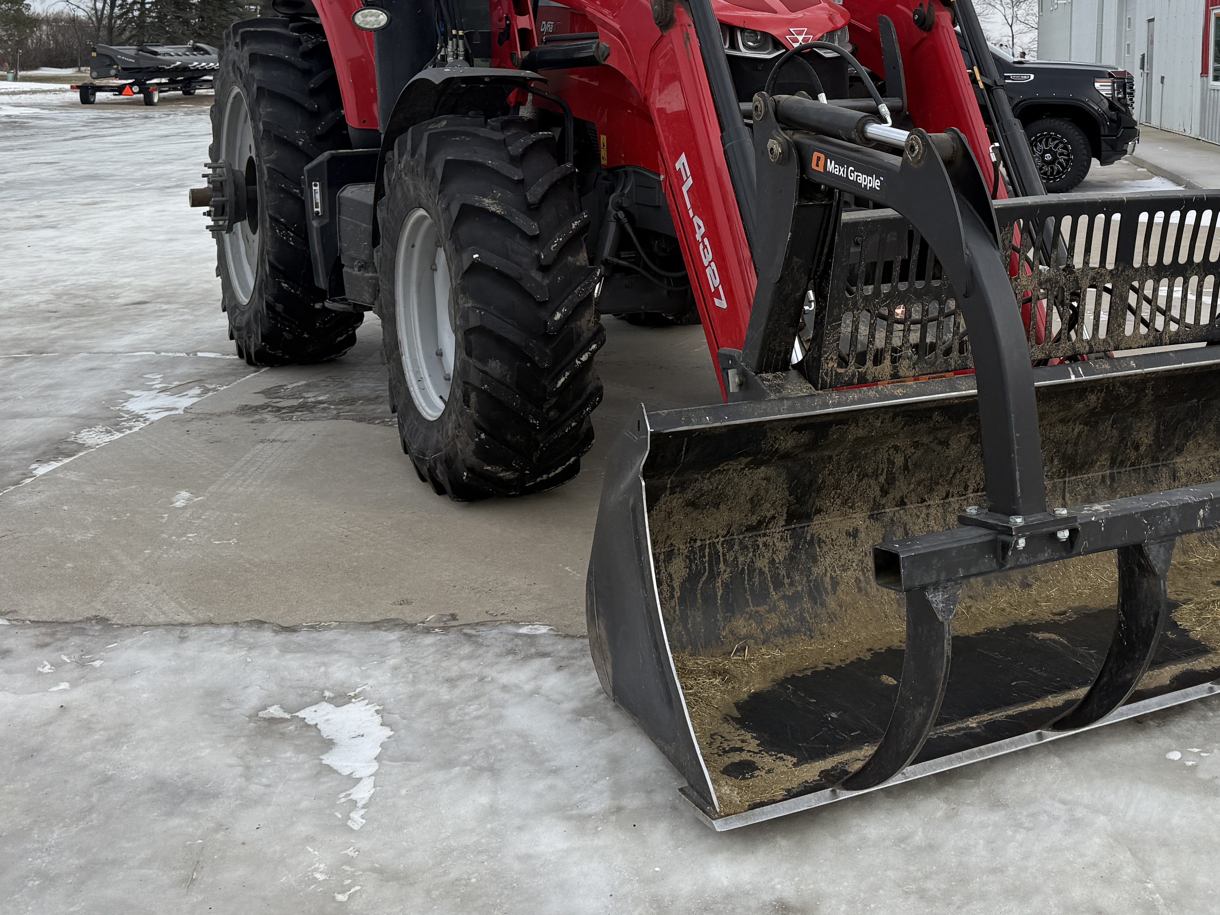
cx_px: 799
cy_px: 169
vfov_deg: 32.6
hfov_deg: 43.3
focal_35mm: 43
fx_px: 1515
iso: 80
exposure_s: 1/2169
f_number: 1.78
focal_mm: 6.76
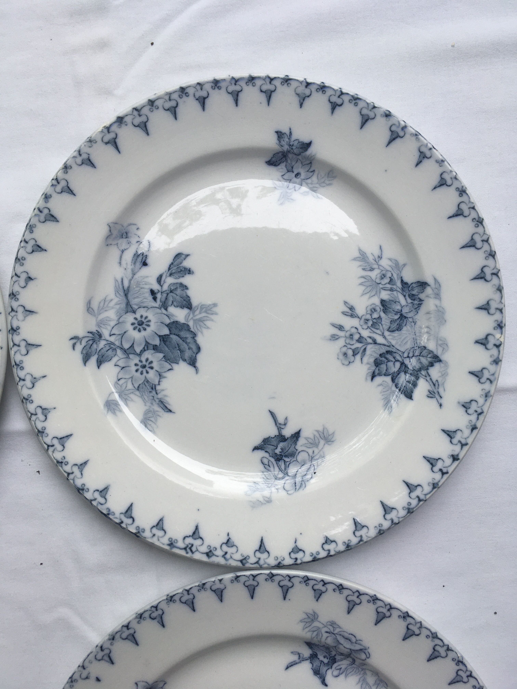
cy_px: 344
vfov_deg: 61.7
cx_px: 258
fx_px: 577
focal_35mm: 29
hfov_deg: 48.2
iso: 25
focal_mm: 4.15
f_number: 2.2
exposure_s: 1/373
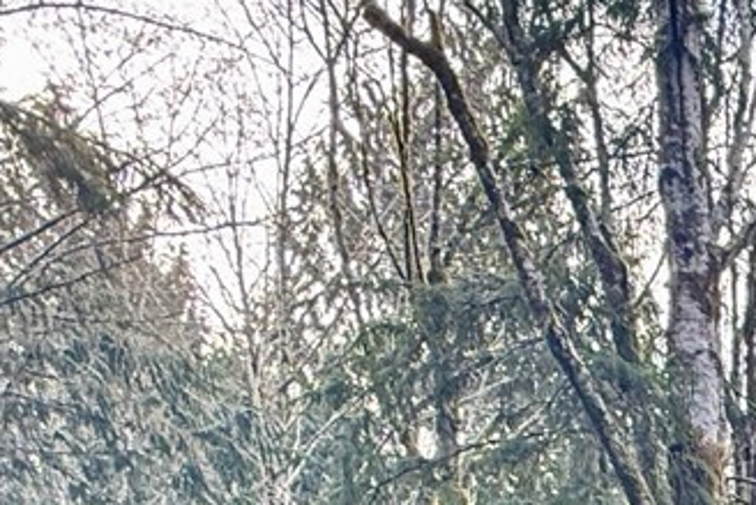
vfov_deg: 15.1
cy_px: 1042
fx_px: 1492
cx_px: 1245
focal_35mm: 71
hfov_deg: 21.7
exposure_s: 1/99
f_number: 2.2
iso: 160
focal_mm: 2.22
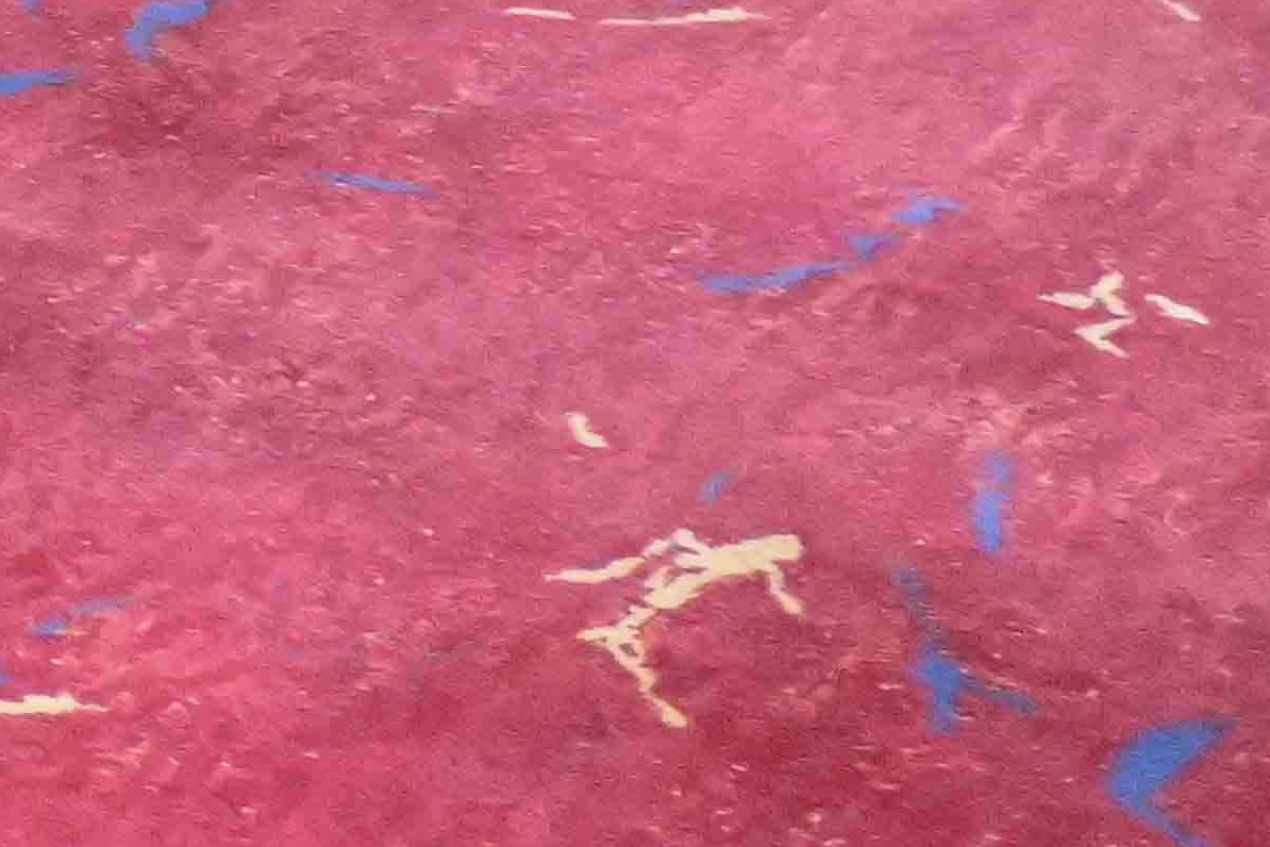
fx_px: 5856
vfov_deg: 7.8
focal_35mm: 166
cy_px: -1015
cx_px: -2725
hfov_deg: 9.3
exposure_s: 1/3200
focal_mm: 24
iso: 25600
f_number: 5
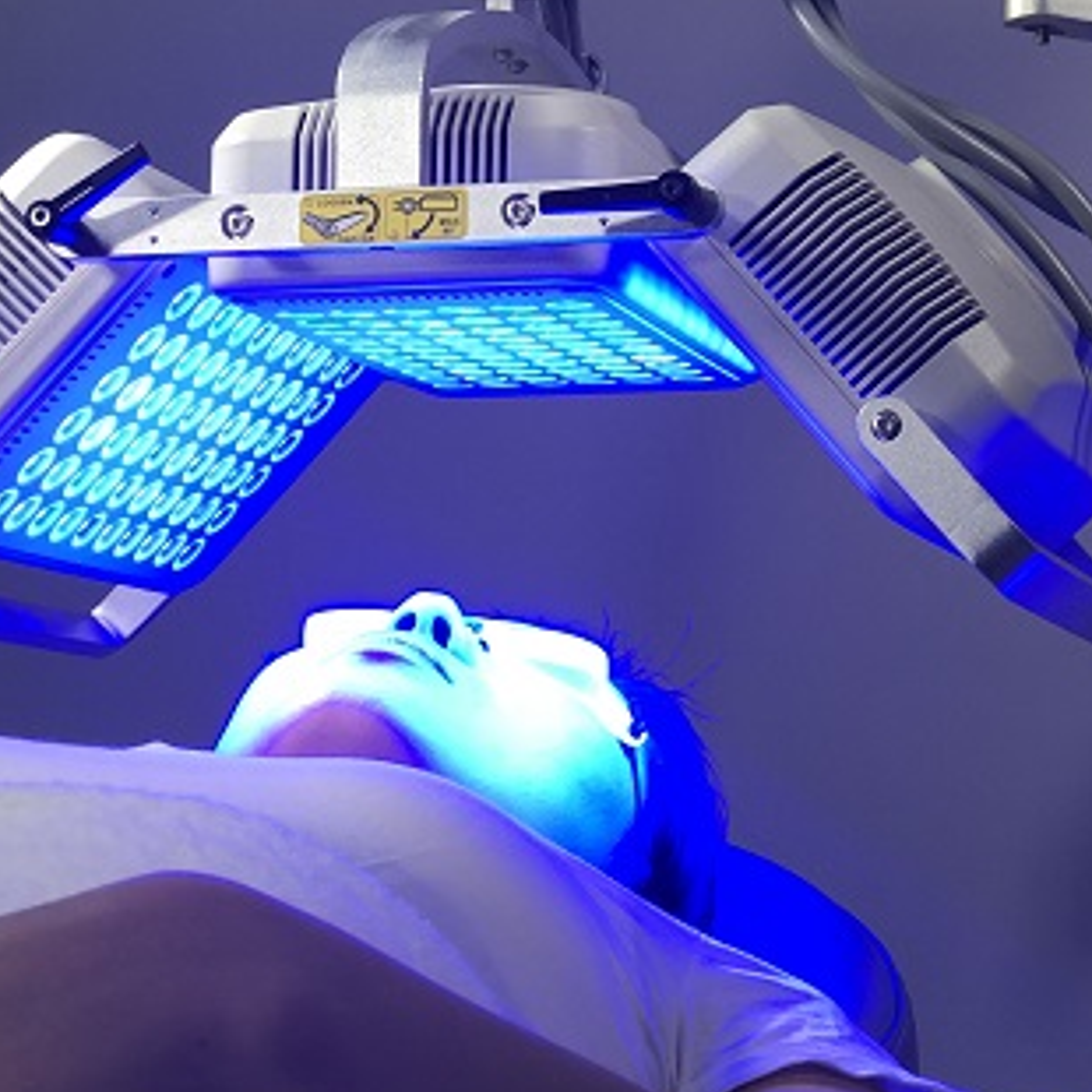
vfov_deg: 16.7
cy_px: 518
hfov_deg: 16.5
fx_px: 3712
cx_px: 1004
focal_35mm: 104
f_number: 2.8
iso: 25
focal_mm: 6.6
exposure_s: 1/53
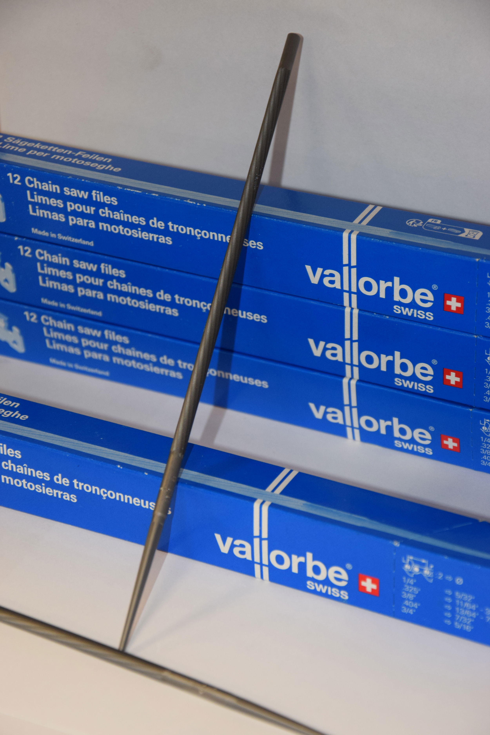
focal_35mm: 99
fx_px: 2021
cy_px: 368
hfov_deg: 13.8
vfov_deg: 20.6
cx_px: 245
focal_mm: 66
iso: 800
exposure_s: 1/80
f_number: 5.3
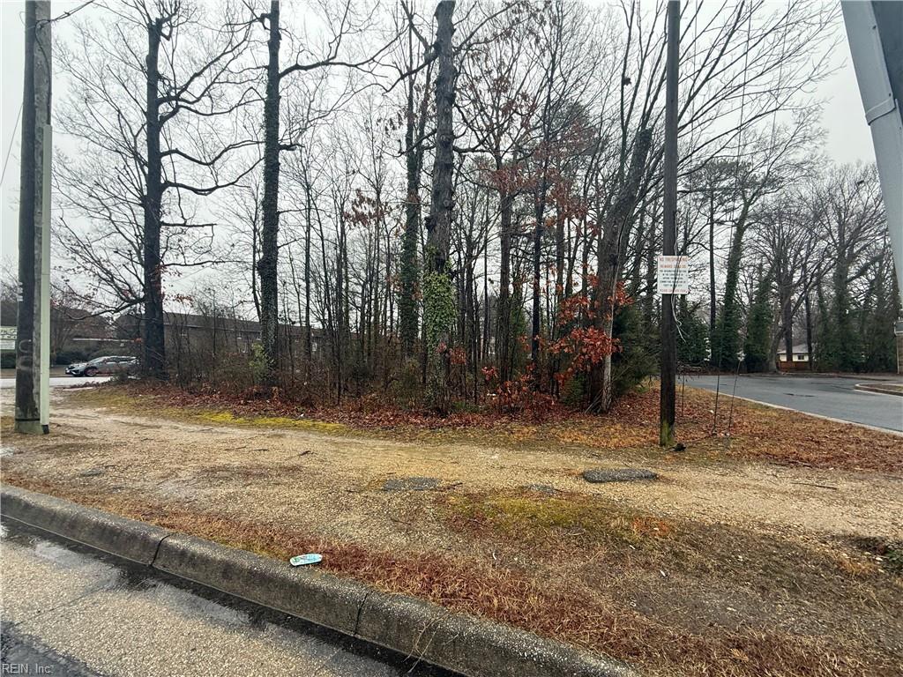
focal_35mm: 14
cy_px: 338
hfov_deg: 102.1
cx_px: 452
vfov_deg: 85.7
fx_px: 365
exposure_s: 1/193
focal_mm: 2.22
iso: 64
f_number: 2.2
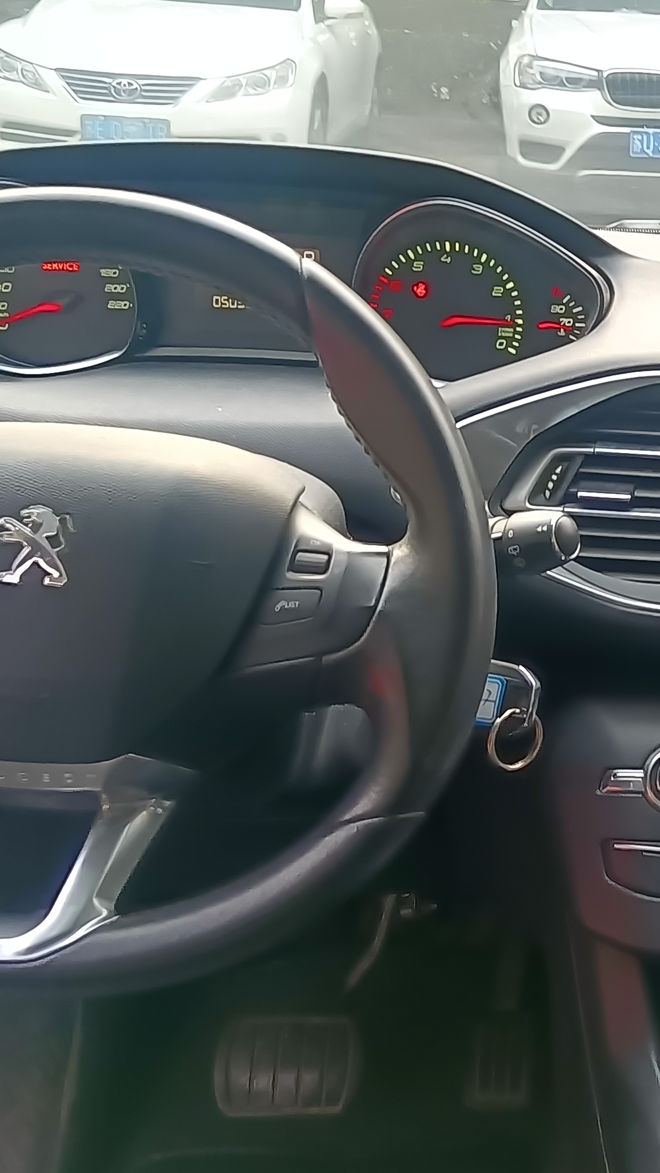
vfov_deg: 35.4
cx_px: 836
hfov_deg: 19.0
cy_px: 557
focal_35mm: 59
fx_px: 1836
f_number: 1.9
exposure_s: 1/100
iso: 310
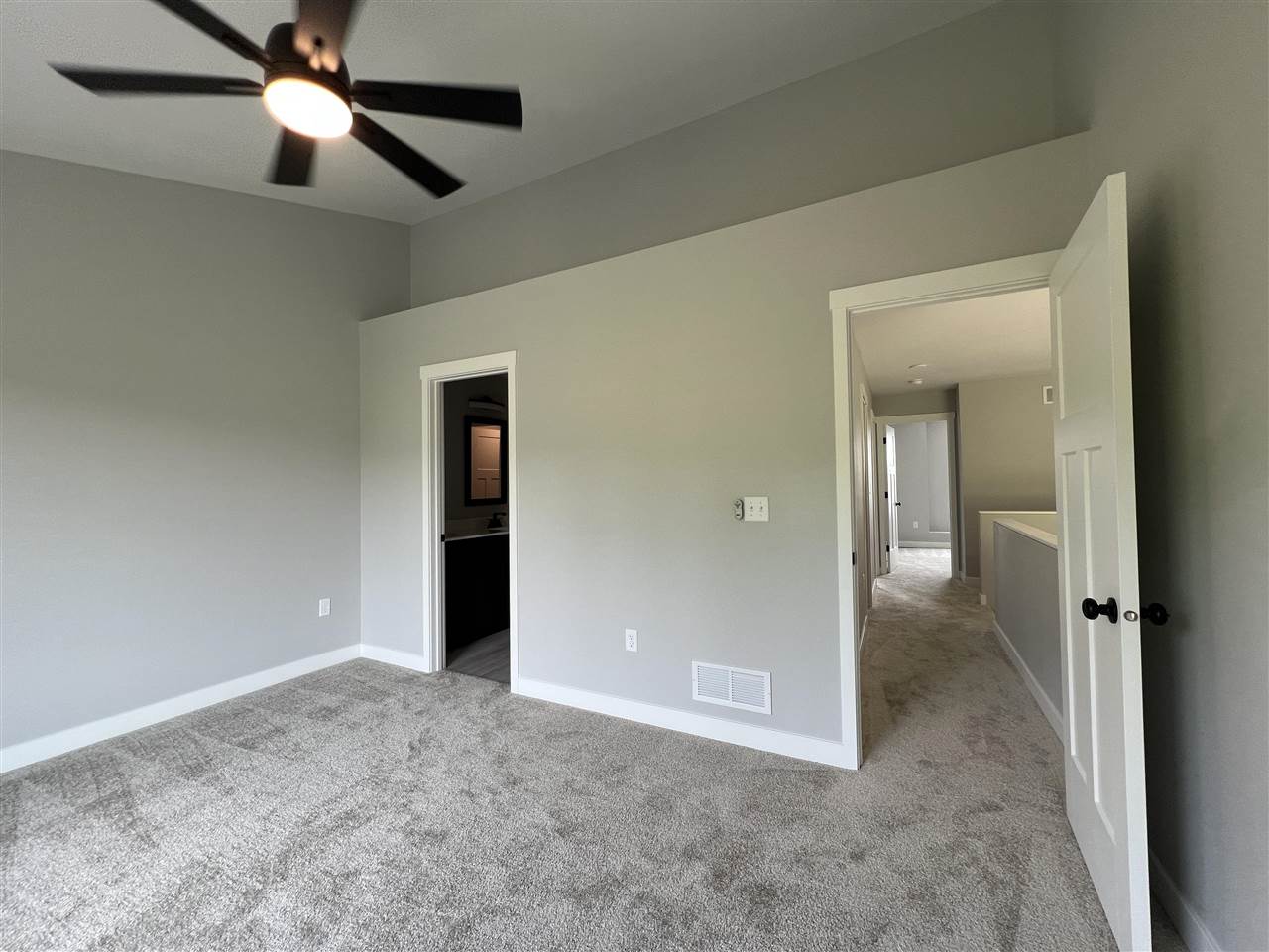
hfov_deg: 106.2
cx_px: 634
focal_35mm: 13
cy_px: 476
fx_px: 477
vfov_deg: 89.9
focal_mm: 1.57
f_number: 1.8
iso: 64
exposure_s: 1/99
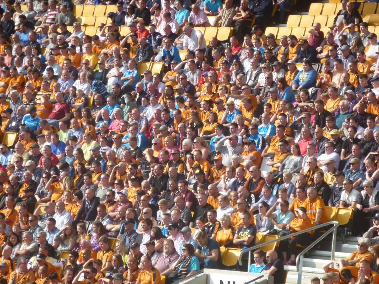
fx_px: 2912
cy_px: 142
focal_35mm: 266
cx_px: 190
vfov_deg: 5.6
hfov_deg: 7.4
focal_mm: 47.7
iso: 125
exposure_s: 1/250
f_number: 5.6
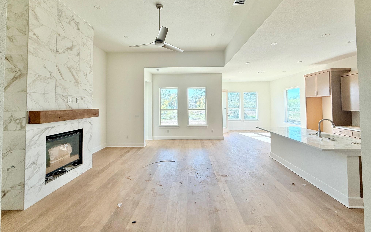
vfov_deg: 74.4
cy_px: 101
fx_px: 152
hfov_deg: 101.5
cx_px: 187
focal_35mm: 15
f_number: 2.2
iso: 64
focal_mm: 2.22
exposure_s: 1/200
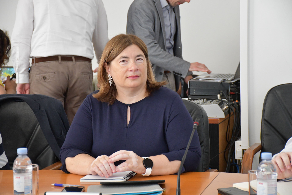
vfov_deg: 12.2
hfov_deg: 18.3
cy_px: 98
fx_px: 908
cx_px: 146
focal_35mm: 112
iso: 3600
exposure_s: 1/125
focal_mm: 75
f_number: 5
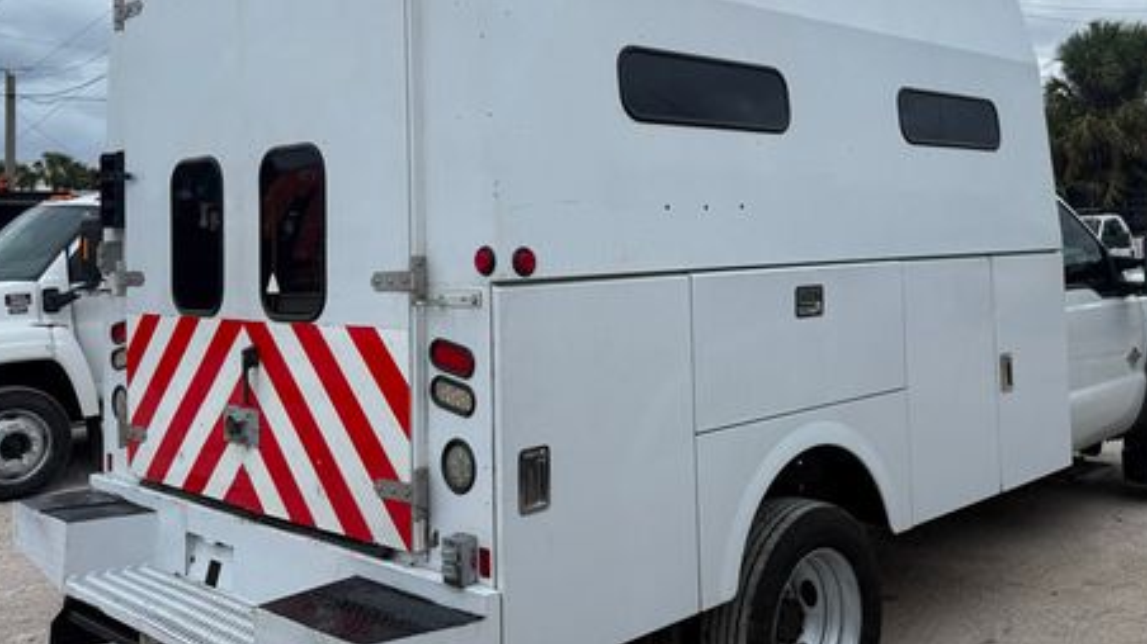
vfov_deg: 31.6
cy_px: 200
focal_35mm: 37
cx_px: 655
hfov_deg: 53.8
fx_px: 1125
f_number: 1.78
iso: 80
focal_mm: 6.76
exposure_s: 1/3425
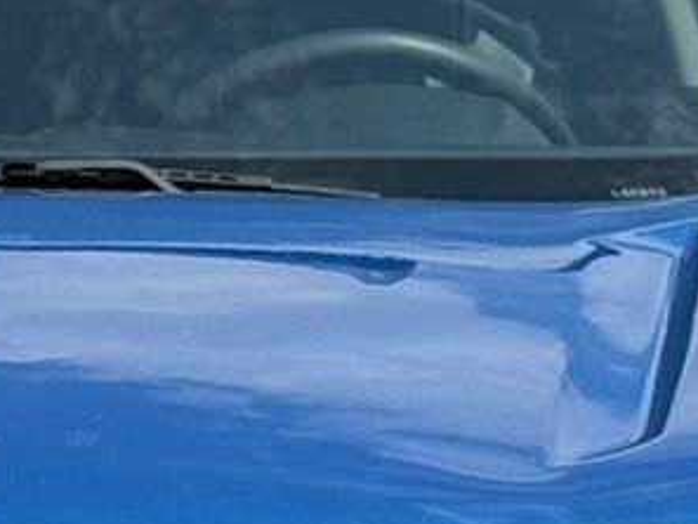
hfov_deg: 5.9
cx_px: -68
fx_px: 6694
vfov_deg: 4.5
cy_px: 710
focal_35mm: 332
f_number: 1.78
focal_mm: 6.76
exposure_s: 1/5587
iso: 100
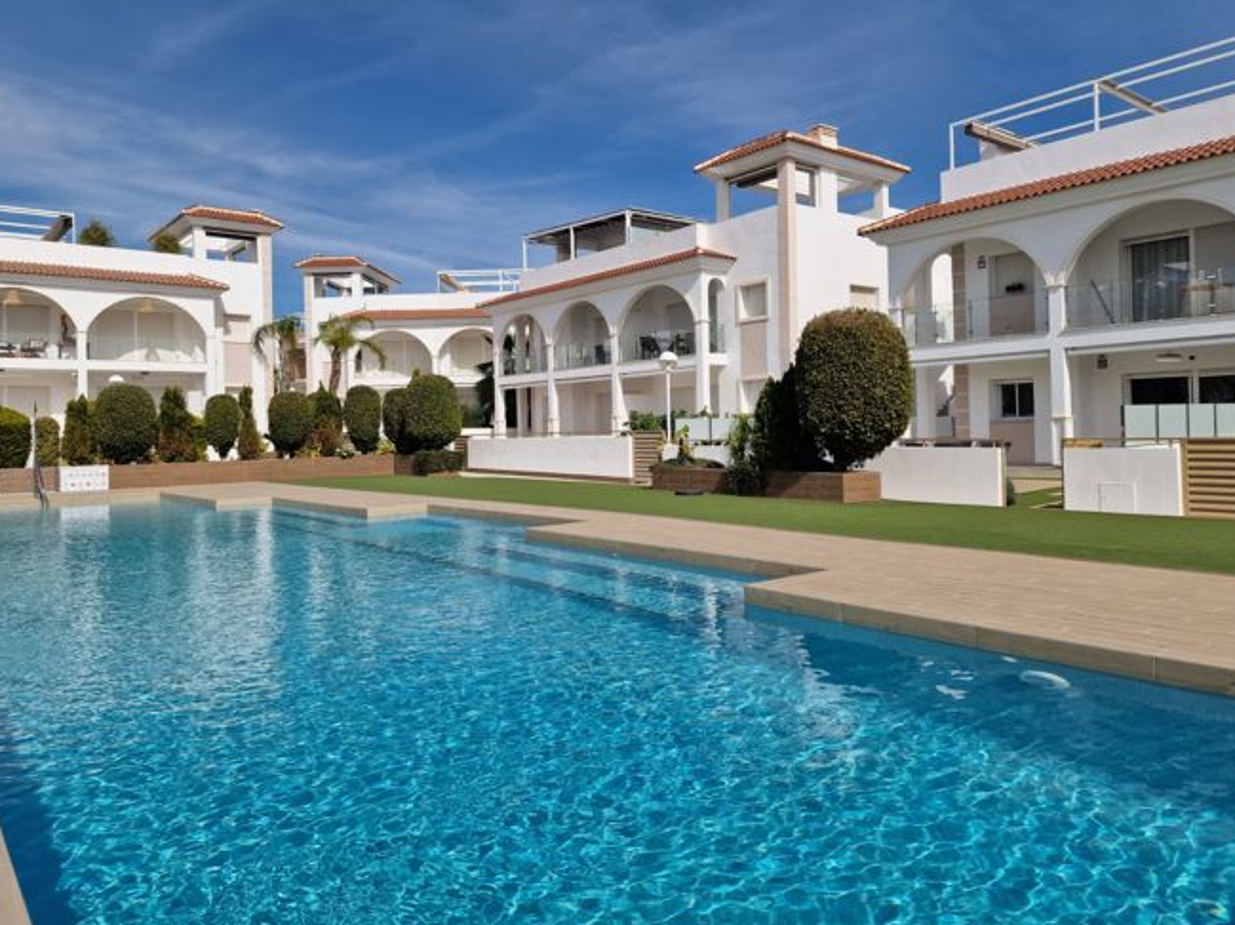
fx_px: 891
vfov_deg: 54.8
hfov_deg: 69.4
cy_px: 436
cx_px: 618
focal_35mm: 25
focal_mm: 6.4
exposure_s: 1/2312
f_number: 1.8
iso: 50
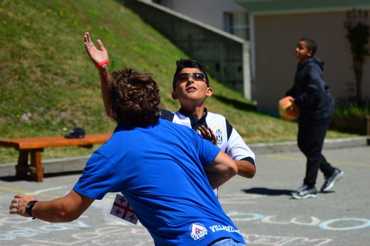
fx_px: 1078
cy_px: 123
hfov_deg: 19.5
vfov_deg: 13.0
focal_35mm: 105
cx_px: 185
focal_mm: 70
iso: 100
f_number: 4
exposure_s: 1/1250
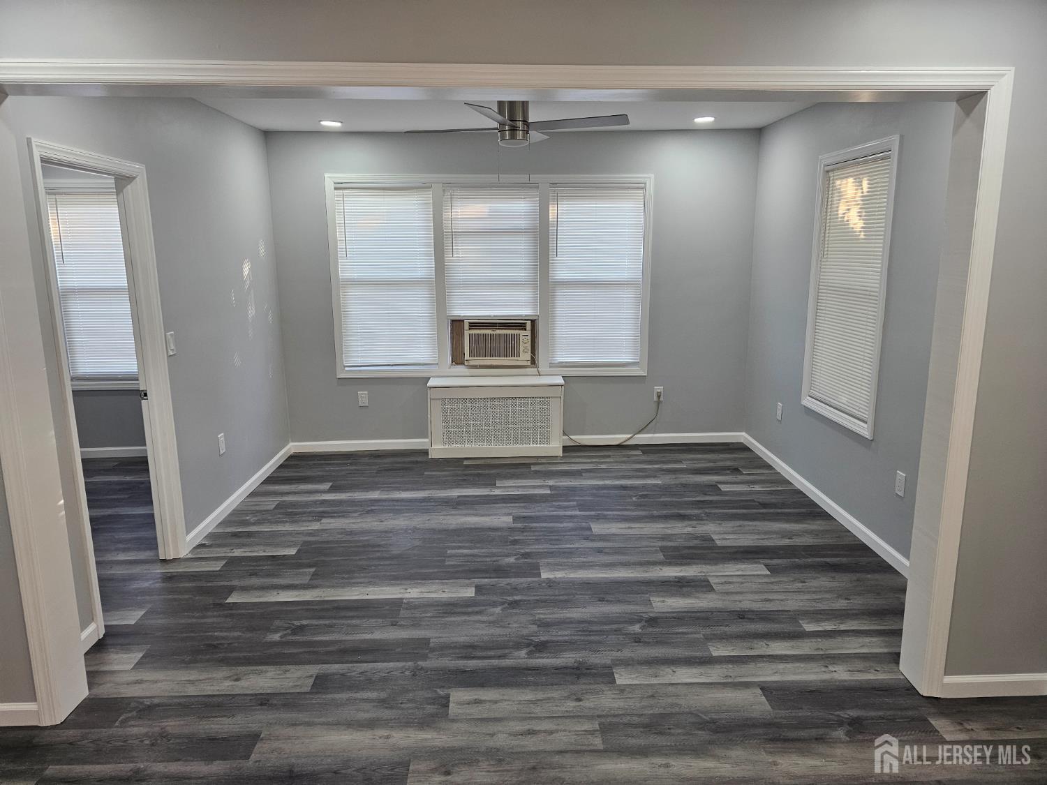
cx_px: 524
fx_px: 696
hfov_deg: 73.9
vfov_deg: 58.9
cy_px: 392
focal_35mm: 23
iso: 250
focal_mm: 6.3
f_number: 1.7
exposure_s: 1/207
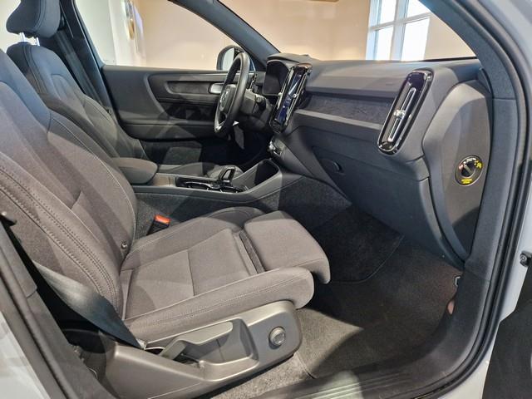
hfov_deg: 73.9
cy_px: 200
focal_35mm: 23
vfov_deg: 58.9
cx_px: 266
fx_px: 353
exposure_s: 1/100
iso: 800
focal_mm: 5.4
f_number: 1.8
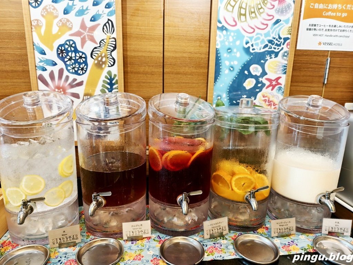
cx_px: 176
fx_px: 235
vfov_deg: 58.9
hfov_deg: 73.9
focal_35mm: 23
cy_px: 132
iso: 225
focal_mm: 6.54
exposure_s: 1/120
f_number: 1.57
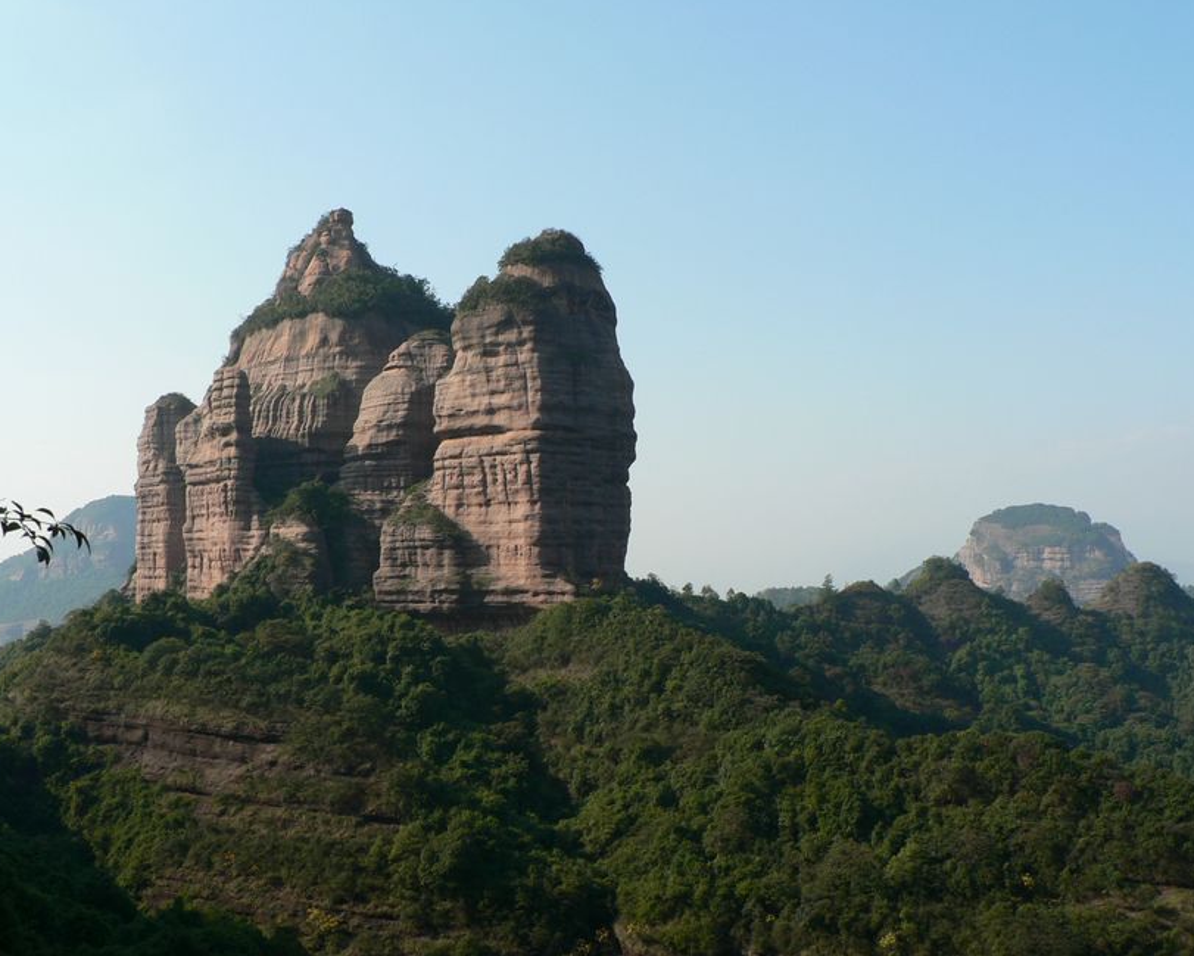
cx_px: 592
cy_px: 465
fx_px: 1378
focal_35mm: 39
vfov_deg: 38.2
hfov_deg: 46.8
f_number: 4.5
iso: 80
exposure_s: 1/400
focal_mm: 6
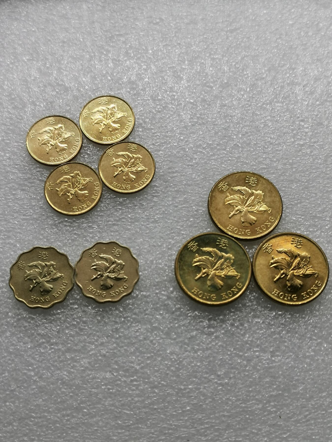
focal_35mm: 57
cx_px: 166
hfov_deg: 25.7
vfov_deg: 33.8
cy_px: 221
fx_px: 729
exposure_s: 1/194
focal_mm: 5.56
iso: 50
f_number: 1.6
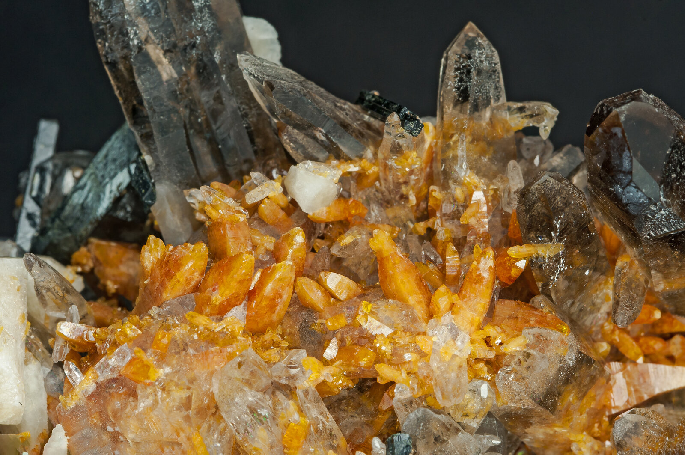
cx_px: 342
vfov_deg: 15.2
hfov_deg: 22.6
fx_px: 1711
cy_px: 228
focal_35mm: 90
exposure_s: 1/1.25
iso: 250
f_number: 25
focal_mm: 60
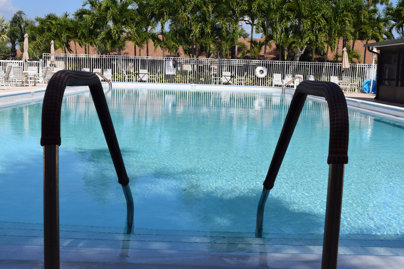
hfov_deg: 42.3
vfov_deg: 28.9
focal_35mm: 46
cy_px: 134
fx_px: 522
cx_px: 202
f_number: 11
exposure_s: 1/500
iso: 200
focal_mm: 31
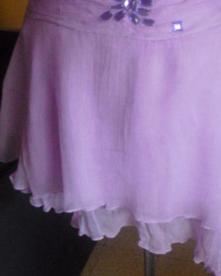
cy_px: 126
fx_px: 466
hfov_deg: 26.6
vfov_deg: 33.0
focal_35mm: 57
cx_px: 140
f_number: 3.1
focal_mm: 6.3
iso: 800
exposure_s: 1/30
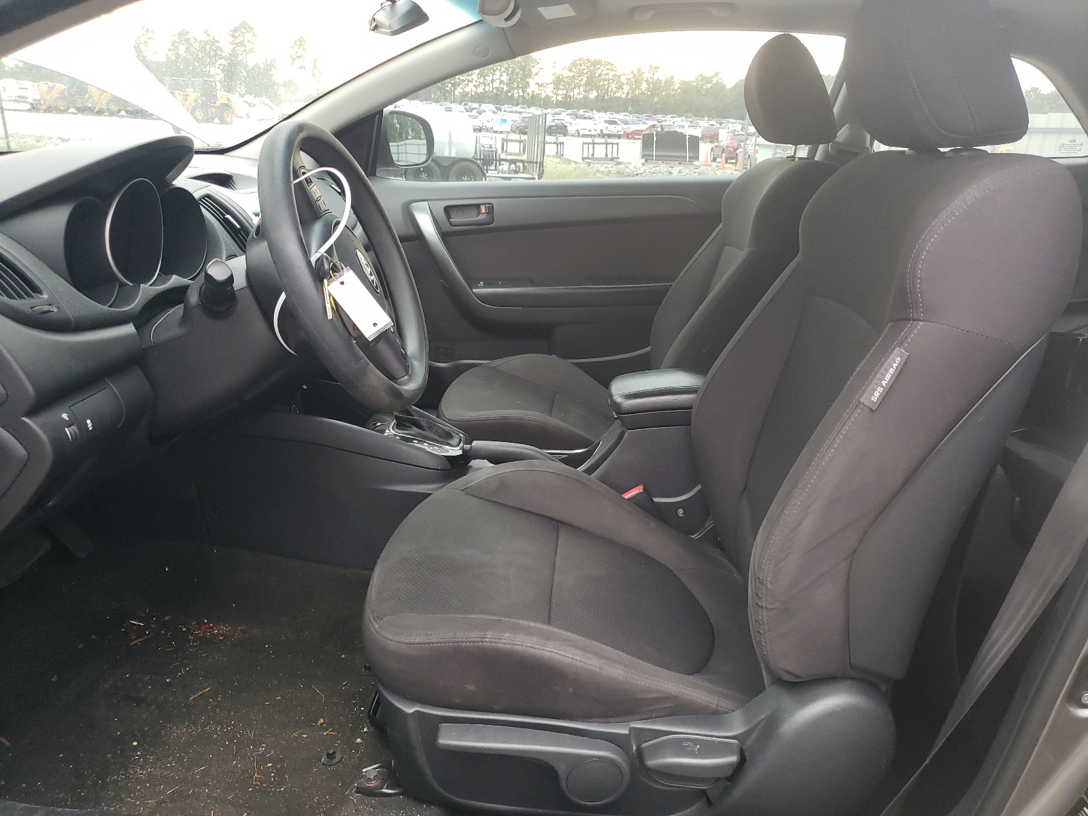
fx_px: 817
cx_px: 544
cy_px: 408
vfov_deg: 53.1
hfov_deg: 67.3
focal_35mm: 26
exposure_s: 1/50
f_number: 1.5
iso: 185
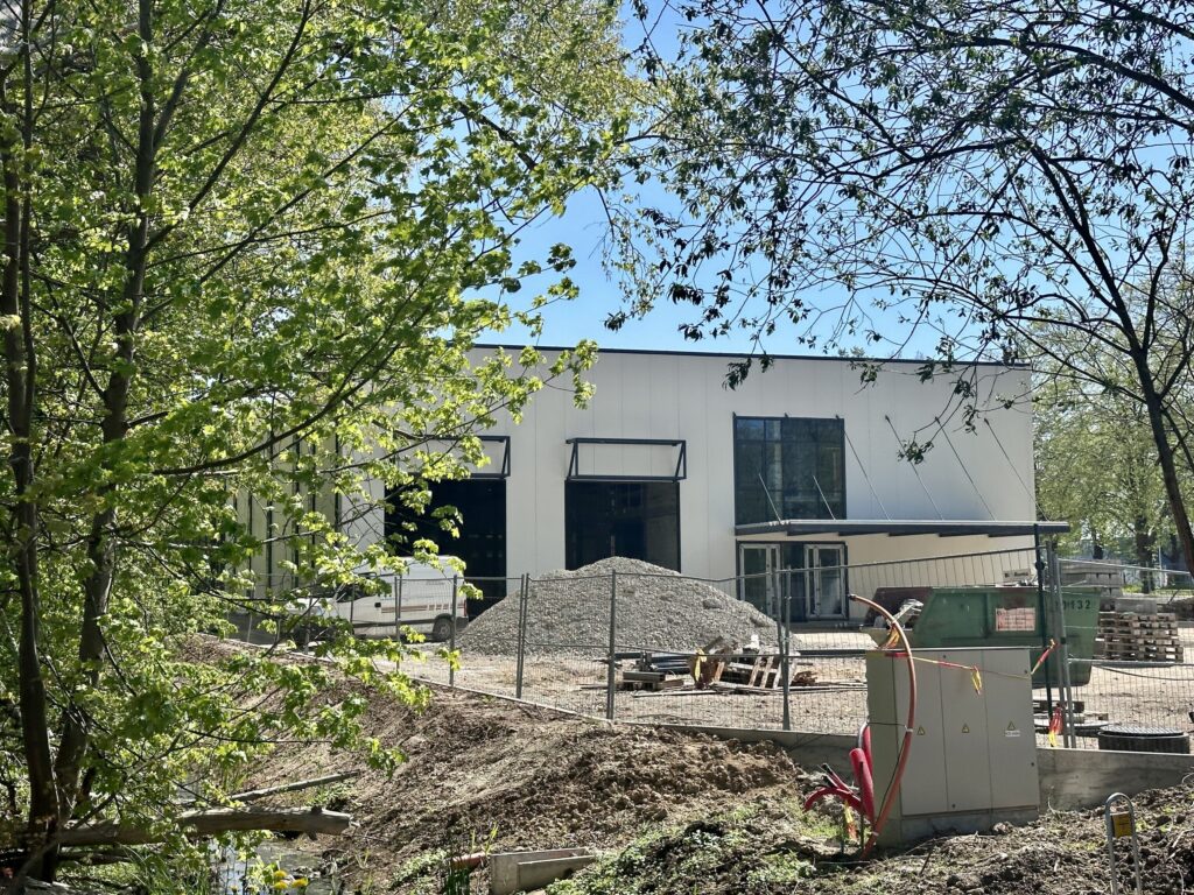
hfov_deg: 39.7
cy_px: 448
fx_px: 1656
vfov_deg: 30.3
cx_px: 597
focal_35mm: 48
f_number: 1.78
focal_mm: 6.86
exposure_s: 1/3876
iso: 64
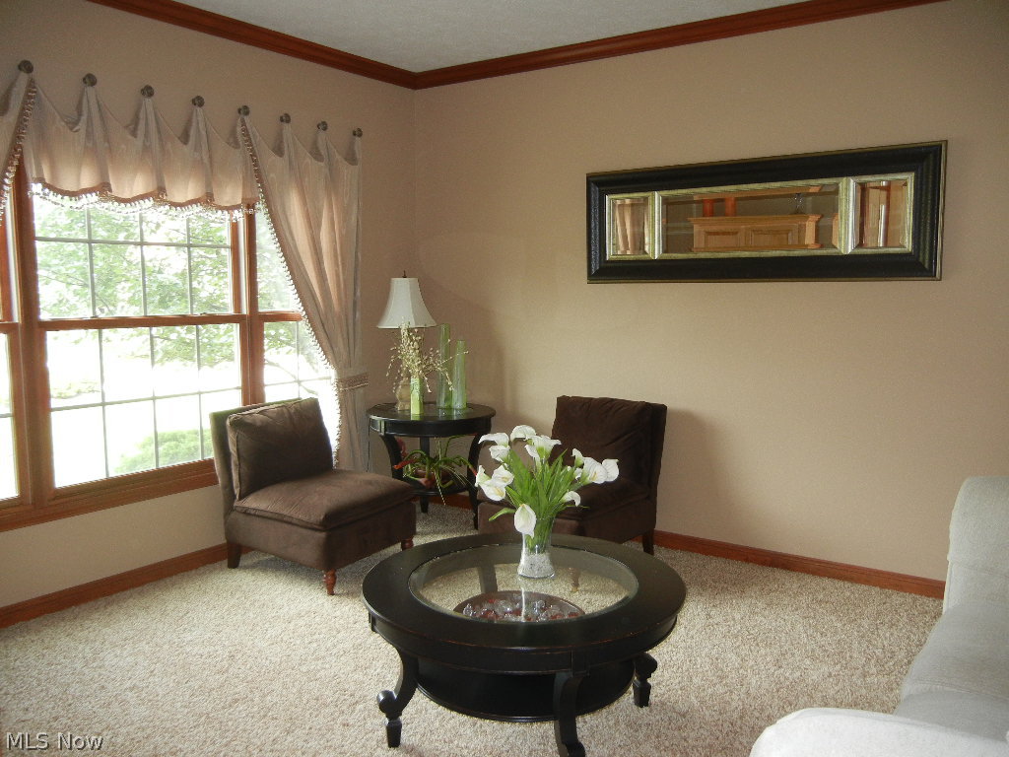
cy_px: 378
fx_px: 874
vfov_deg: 46.8
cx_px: 504
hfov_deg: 60.0
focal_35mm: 30
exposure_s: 1/30
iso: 234
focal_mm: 5.4
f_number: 3.5
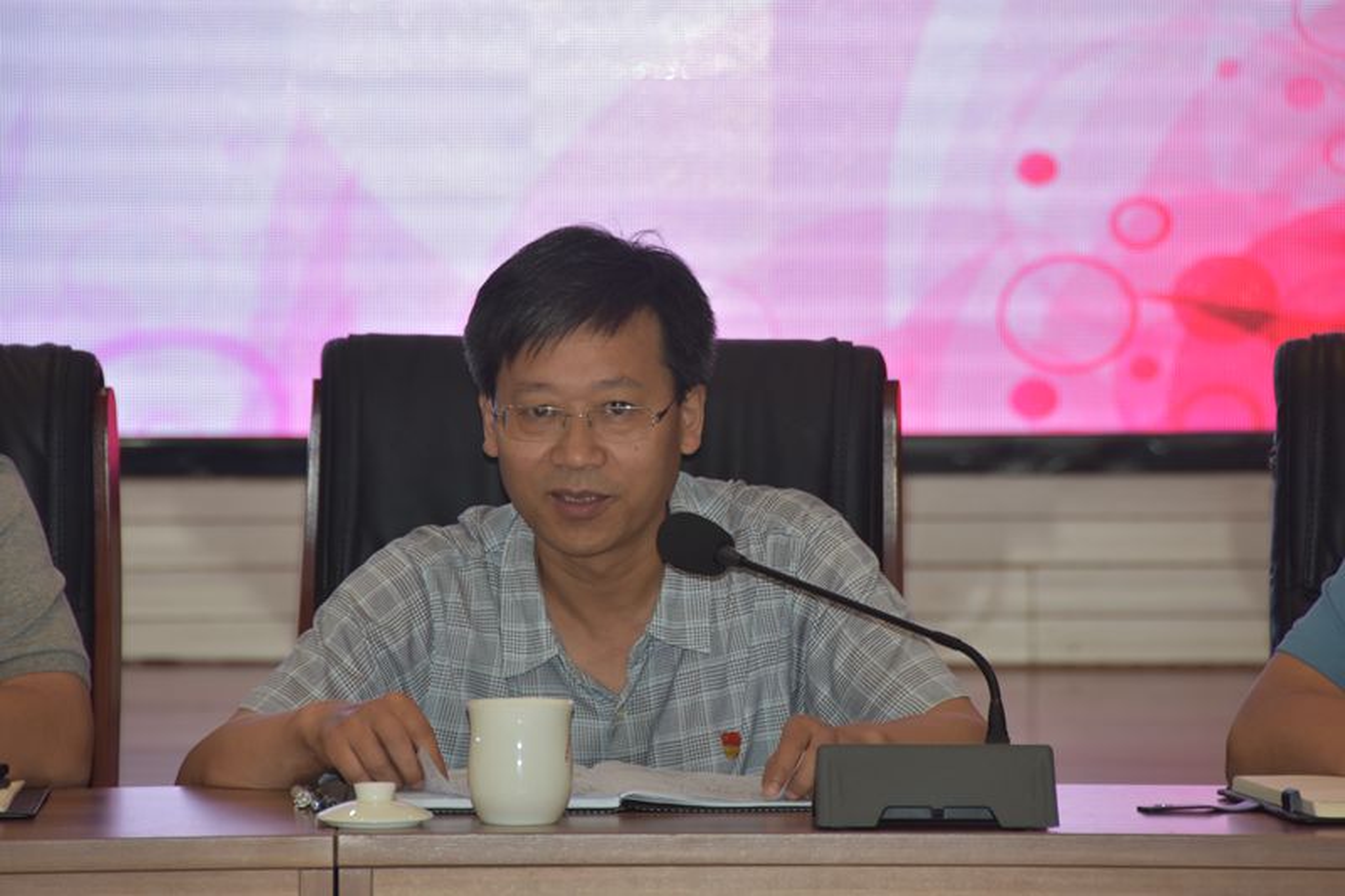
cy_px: 448
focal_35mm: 300
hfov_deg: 6.9
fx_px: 11205
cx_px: 672
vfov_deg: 4.6
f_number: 5.6
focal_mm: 200
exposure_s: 1/80
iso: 400
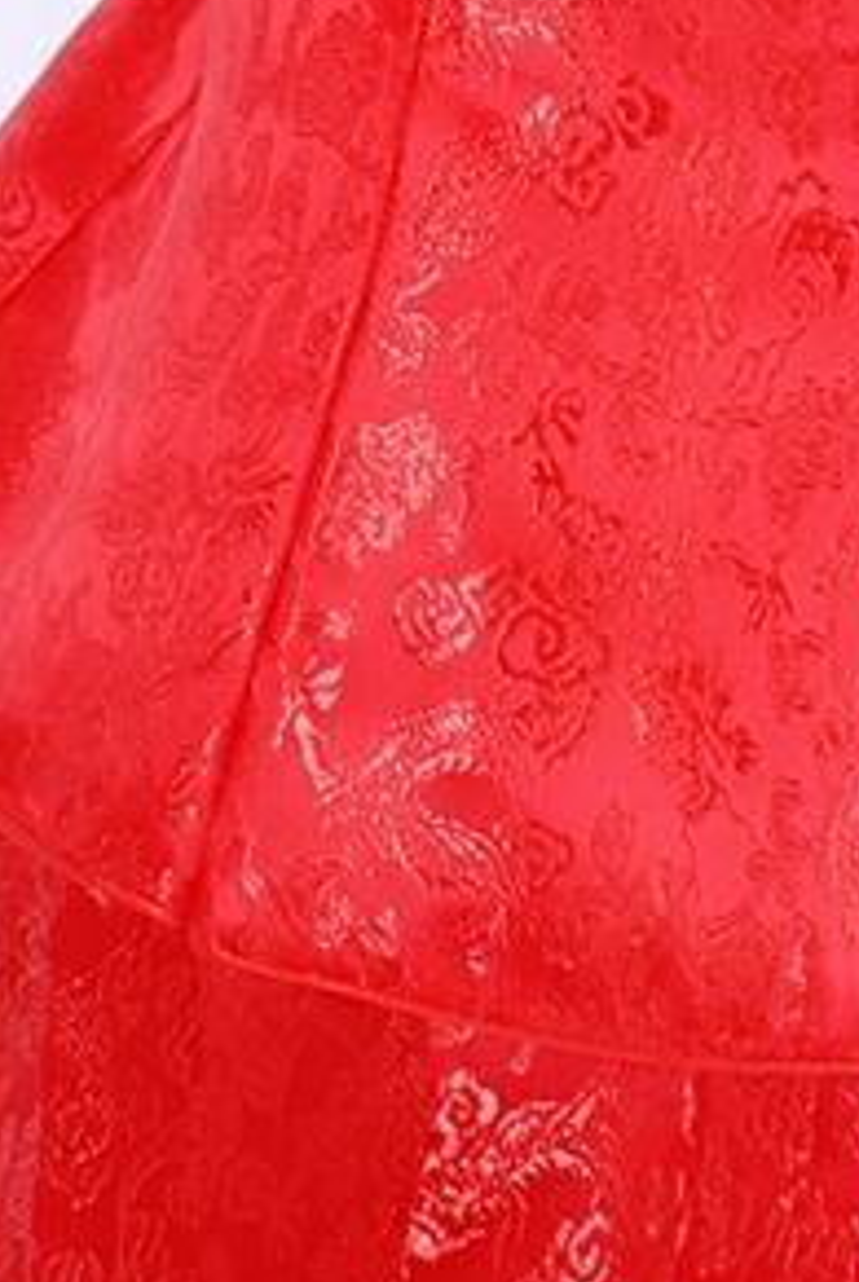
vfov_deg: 6.3
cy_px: -1551
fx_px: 11162
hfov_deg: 4.4
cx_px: 945
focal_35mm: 313
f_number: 11
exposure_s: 1/8
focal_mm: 38
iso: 100
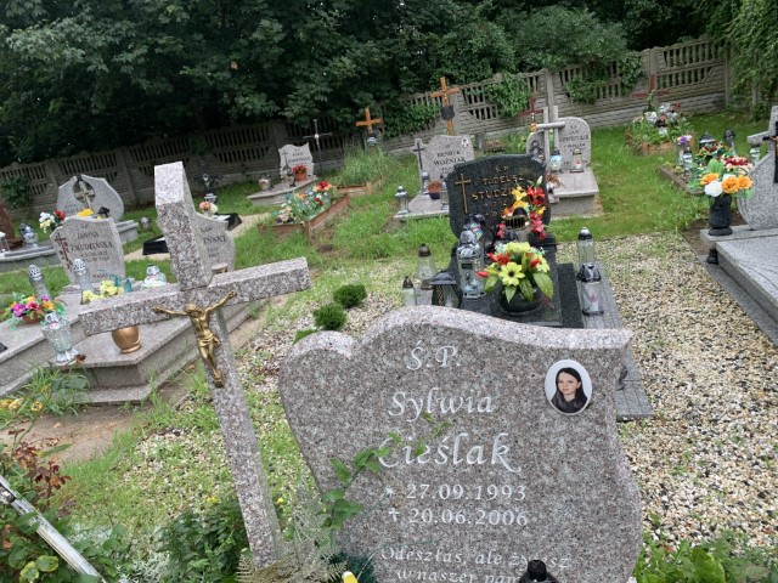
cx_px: 389
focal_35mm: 26
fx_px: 584
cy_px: 292
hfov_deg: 67.3
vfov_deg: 53.1
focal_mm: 4.25
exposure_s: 1/272
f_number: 1.8
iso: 25
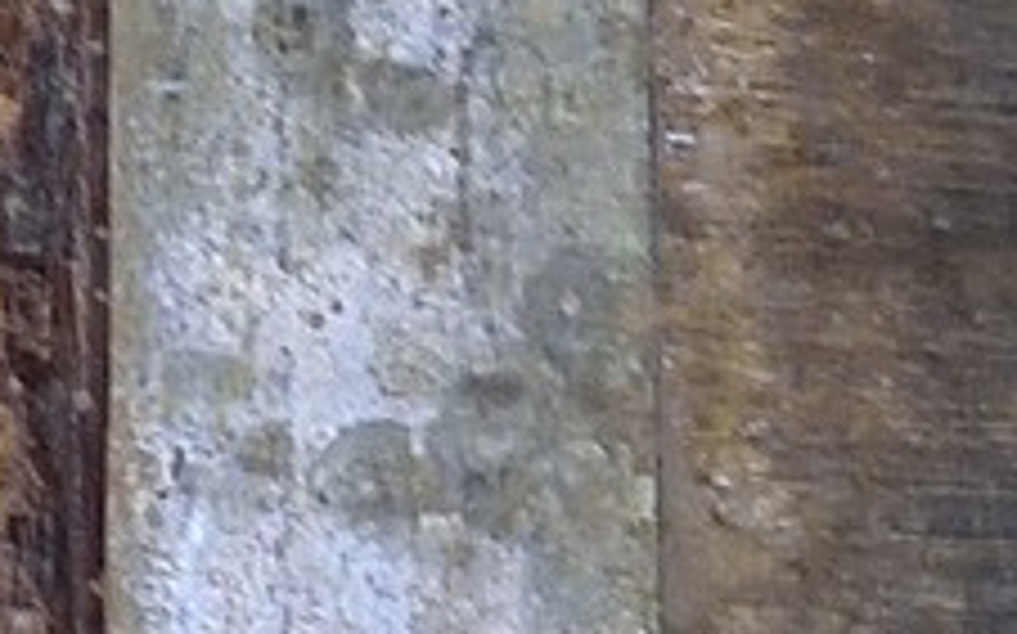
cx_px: -2362
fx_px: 15015
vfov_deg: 2.4
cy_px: 175
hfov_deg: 3.7
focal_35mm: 542
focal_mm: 50
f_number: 6.3
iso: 1600
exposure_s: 1/13
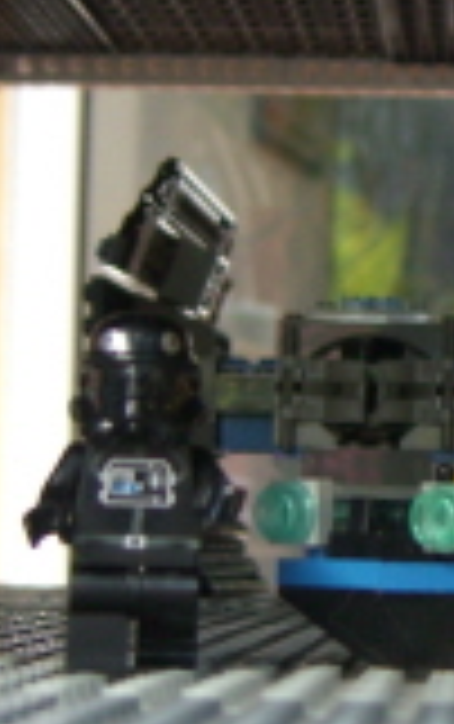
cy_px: 402
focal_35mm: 125
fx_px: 2468
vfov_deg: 16.7
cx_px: 562
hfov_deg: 10.3
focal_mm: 7.9
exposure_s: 1/50
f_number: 2.8
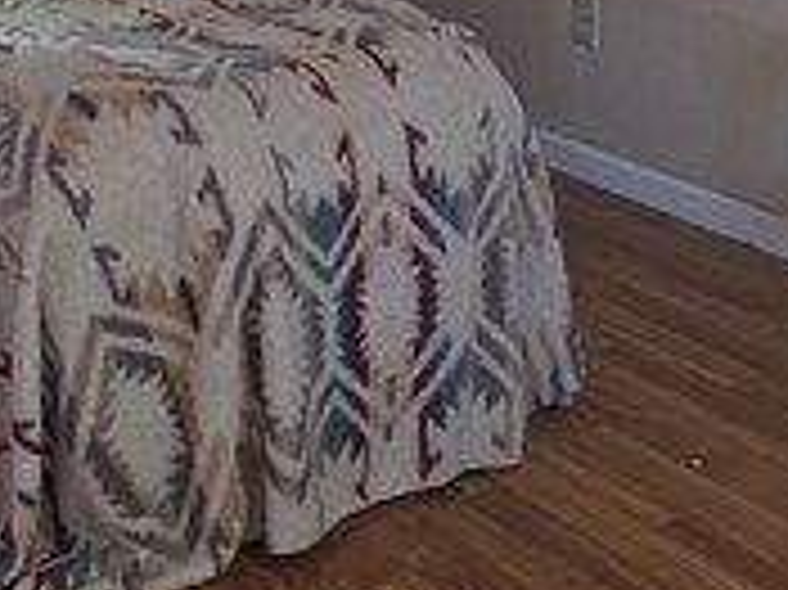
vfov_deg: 16.4
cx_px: 243
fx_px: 1911
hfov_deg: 23.2
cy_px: -212
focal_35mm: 84
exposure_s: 1/40
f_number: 1.7
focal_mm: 6.25
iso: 125
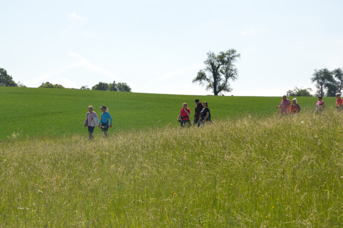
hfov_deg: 16.1
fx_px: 1214
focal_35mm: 128
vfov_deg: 10.7
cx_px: 172
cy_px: 114
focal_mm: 85
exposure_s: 1/200
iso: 100
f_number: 11
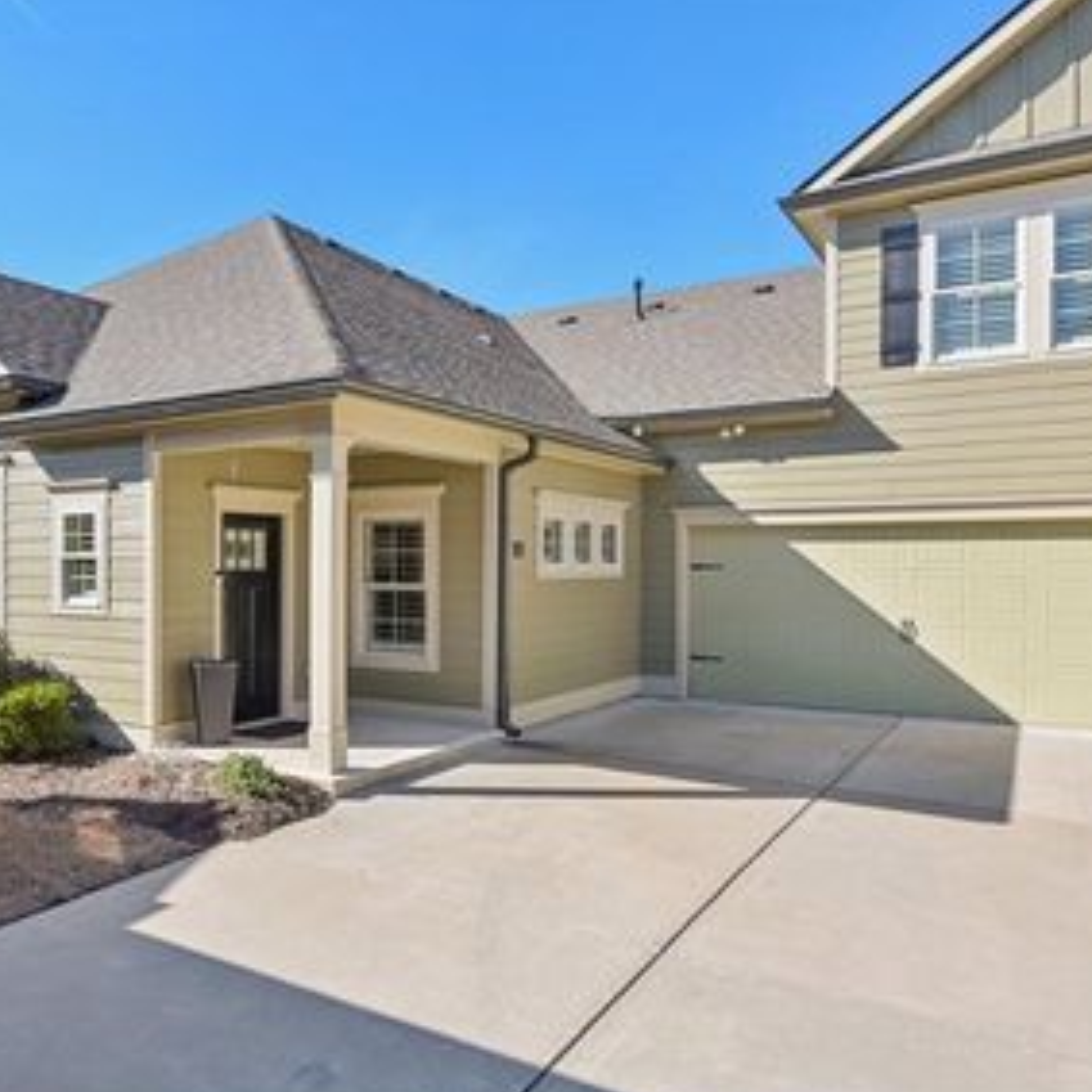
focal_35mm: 27
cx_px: 386
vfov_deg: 59.1
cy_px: 554
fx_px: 964
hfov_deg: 58.1
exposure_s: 1/400
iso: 200
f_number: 8
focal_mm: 18
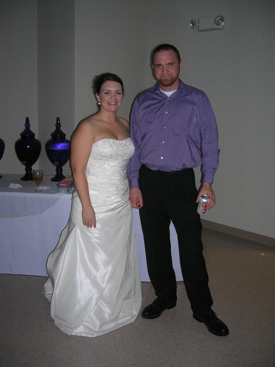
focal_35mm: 34
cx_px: 138
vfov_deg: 54.0
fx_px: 361
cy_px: 184
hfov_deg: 41.7
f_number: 2.9
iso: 65
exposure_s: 1/60.1
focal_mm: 5.7
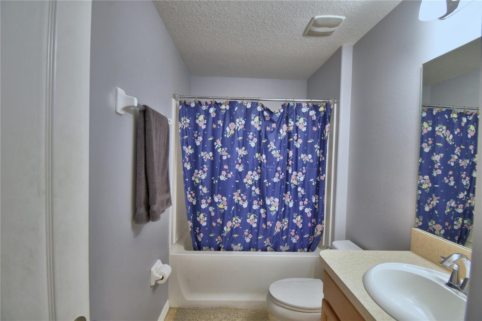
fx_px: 201
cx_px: 241
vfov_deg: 77.3
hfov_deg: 100.4
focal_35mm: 15
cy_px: 160
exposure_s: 1/30
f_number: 4.5
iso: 400
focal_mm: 10
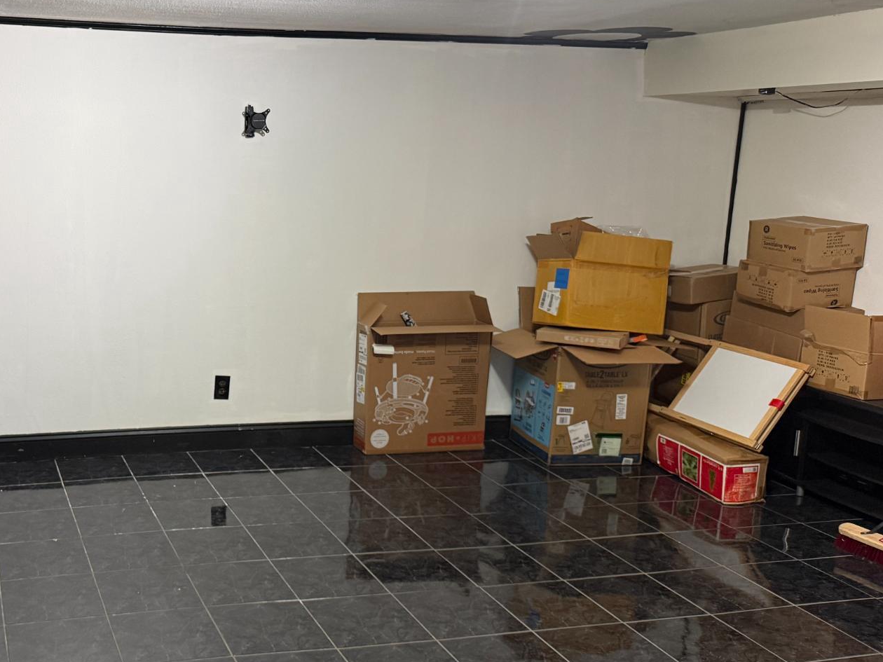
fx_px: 995
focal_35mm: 39
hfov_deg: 45.3
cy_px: 306
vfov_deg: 36.8
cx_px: 166
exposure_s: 1/60
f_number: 1.78
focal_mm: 6.76
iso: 250
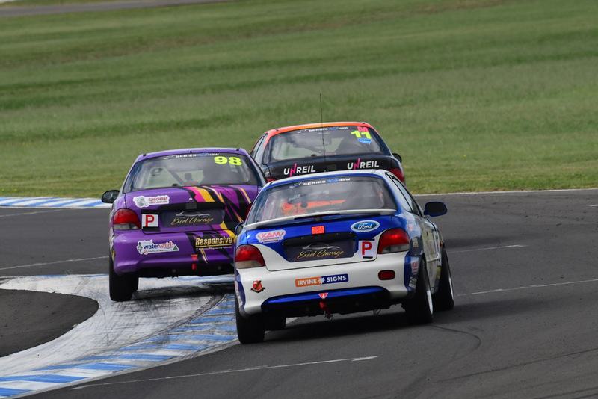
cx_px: 299
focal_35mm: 750
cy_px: 200
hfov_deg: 2.7
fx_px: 12462
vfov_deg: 1.8
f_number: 11
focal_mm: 500
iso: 400
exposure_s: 1/500
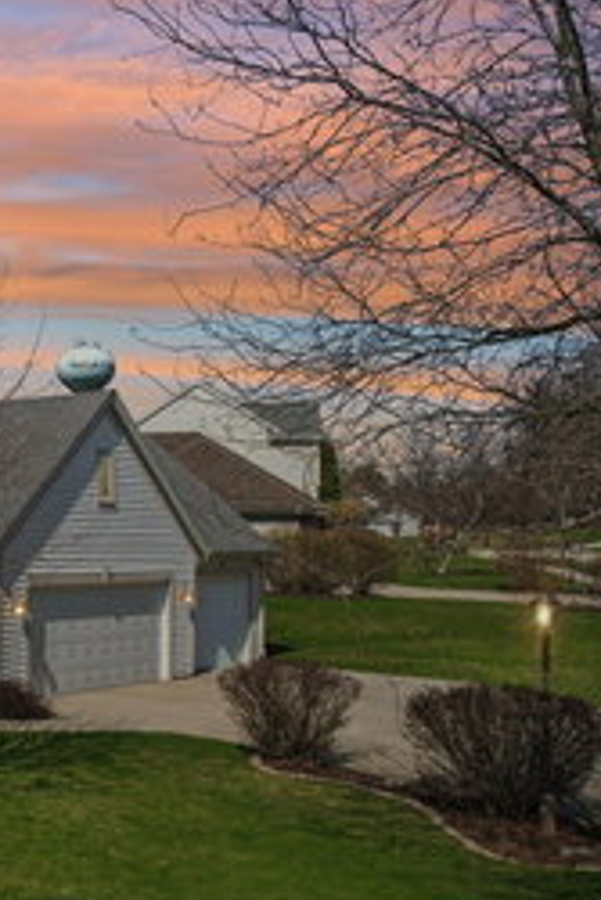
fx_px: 1125
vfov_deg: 43.3
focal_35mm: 45
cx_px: -202
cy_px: 553
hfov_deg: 25.3
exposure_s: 1/1600
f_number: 2.8
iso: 100
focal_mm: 8.4
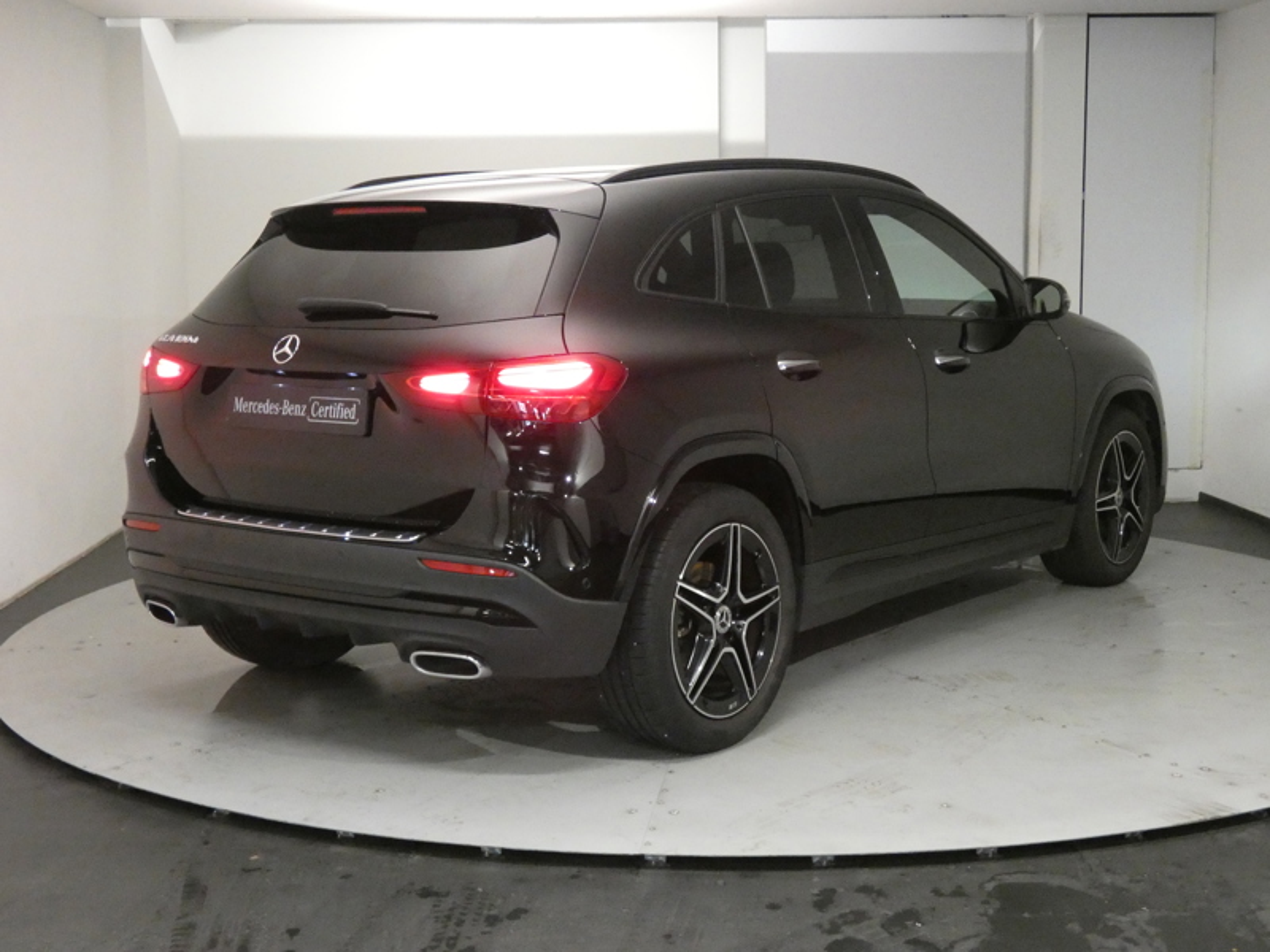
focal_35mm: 46
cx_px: 635
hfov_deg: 41.2
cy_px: 476
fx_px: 1688
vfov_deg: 31.5
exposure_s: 1/60
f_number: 3.8
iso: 1600
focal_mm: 8.2
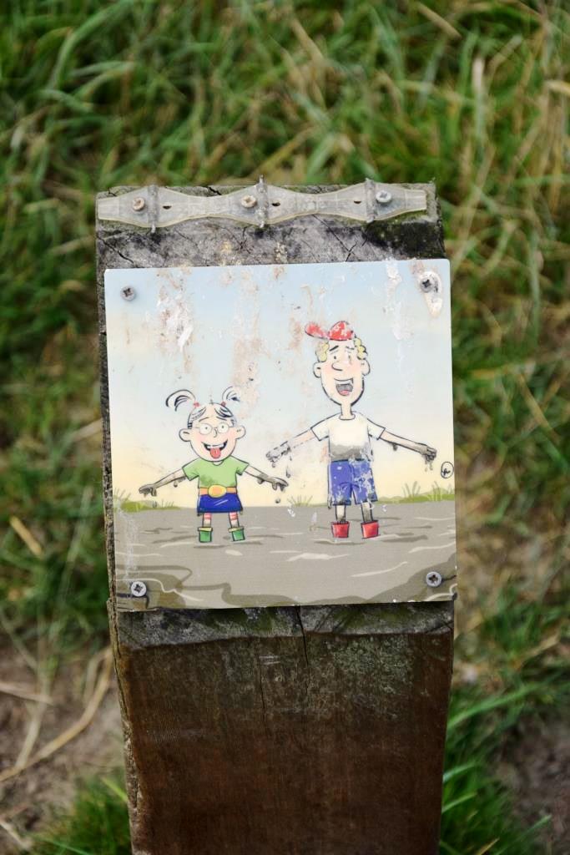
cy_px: 428
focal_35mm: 112
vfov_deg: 18.2
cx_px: 285
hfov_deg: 12.2
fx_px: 2671
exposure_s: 1/500
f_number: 5.6
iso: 125
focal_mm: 75
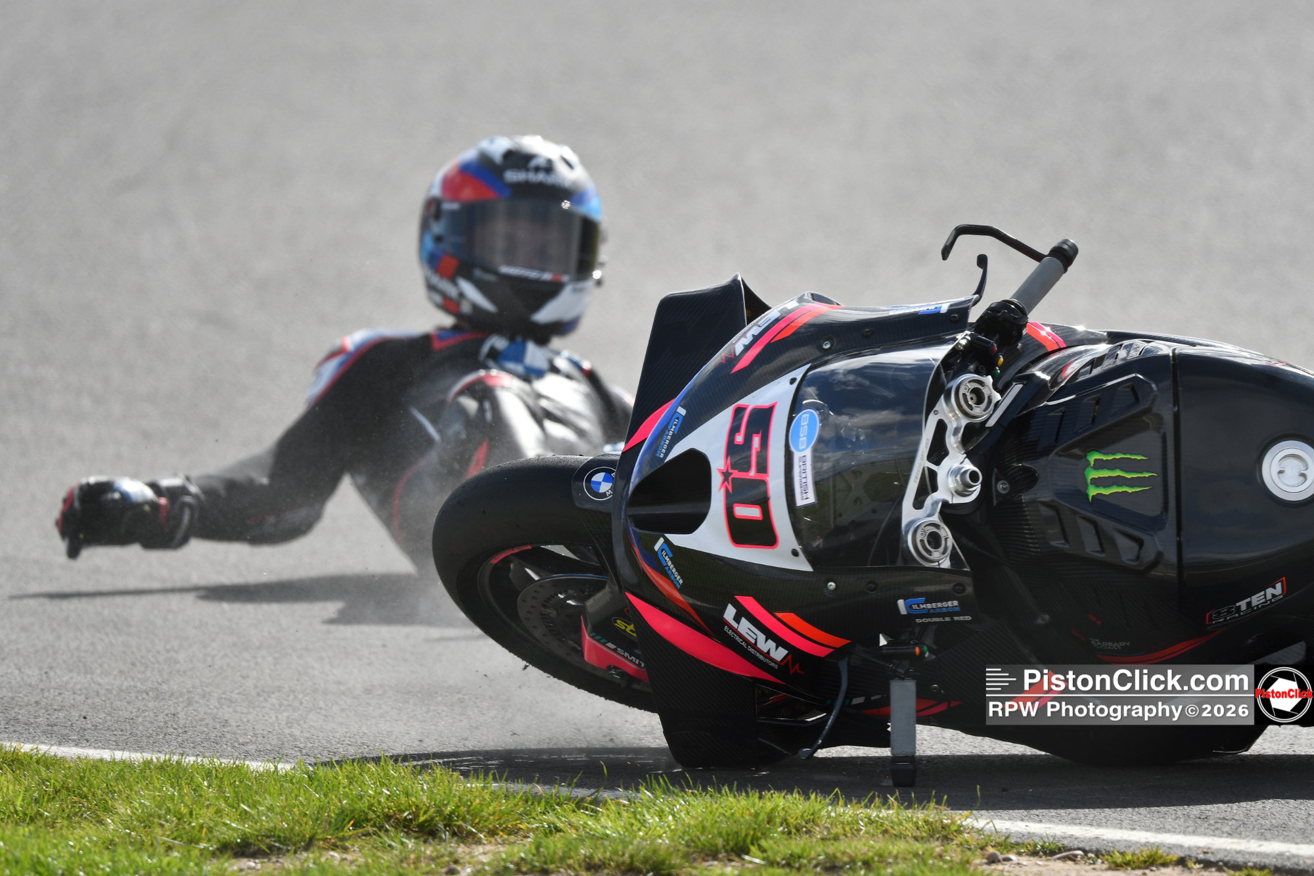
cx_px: 657
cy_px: 438
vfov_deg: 1.8
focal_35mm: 750
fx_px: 27371
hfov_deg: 2.8
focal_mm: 500
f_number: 5.6
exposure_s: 1/1250
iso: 200
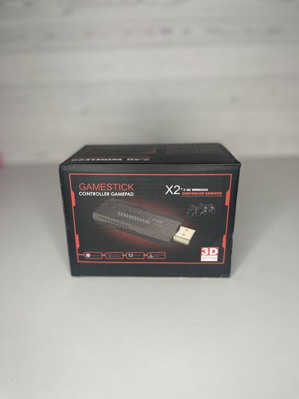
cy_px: 200
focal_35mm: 26
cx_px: 150
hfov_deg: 53.1
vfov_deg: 67.3
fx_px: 299
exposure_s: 1/174
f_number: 1.6
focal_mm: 5.1
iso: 40
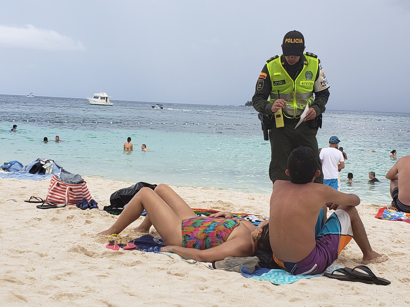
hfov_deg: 67.3
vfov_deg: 53.1
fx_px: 308
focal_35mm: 26
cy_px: 154
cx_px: 205
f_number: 2.4
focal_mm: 4.3
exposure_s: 1/758
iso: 50
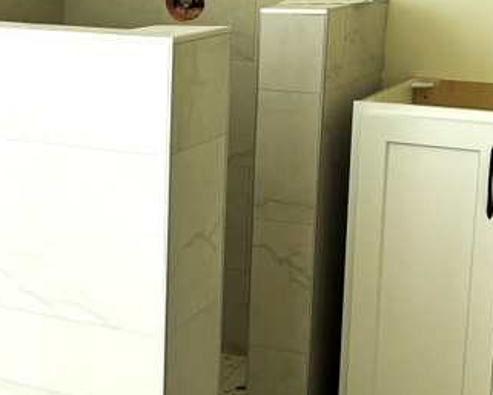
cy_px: 106
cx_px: 43
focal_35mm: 81
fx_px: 1182
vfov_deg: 18.8
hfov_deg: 22.9
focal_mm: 5.96
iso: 50
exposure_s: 1/1058
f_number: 1.6
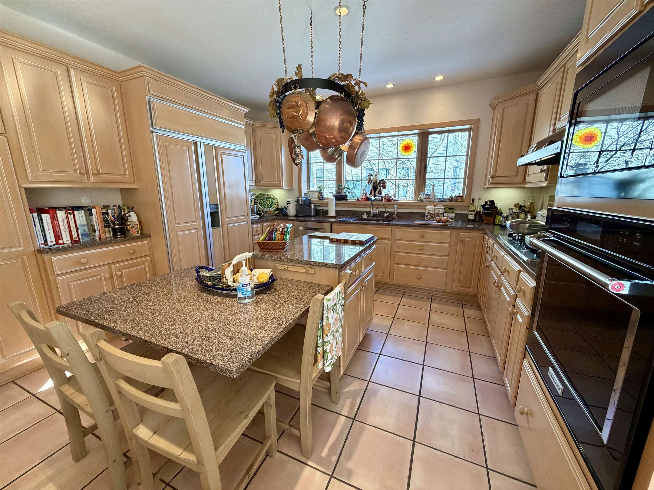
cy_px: 245
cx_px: 327
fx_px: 265
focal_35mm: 14
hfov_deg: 102.1
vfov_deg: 85.7
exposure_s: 1/120
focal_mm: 2.22
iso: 250
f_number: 2.2
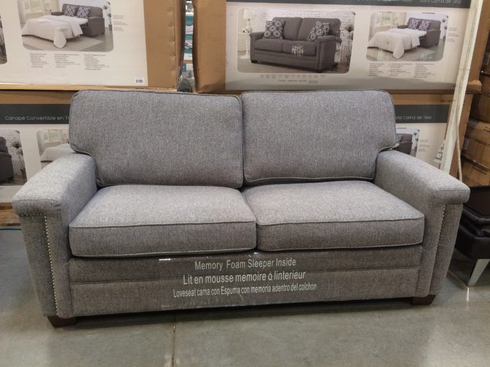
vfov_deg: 48.2
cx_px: 245
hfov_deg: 61.7
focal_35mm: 29
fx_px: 411
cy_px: 184
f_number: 2.2
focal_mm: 4.15
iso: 80
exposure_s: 1/33
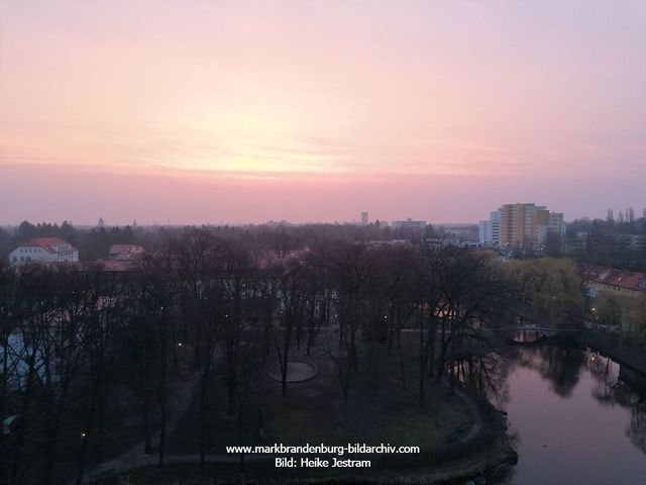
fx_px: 504
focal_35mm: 27
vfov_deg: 51.4
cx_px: 323
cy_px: 242
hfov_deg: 65.3
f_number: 1.8
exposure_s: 1/50
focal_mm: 4.75
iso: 160
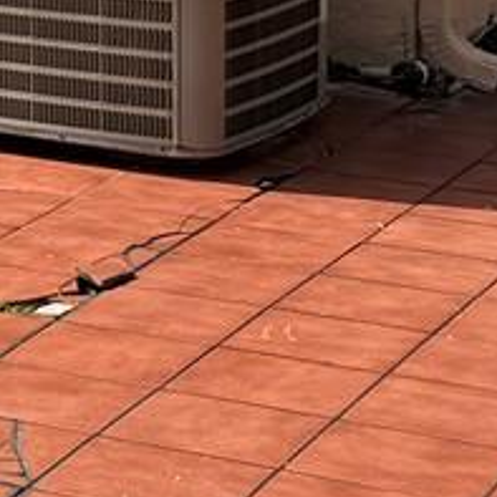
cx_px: -810
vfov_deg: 9.7
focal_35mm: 172
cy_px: -348
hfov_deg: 8.9
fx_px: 2794
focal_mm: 6.76
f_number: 1.78
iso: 80
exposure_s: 1/4673
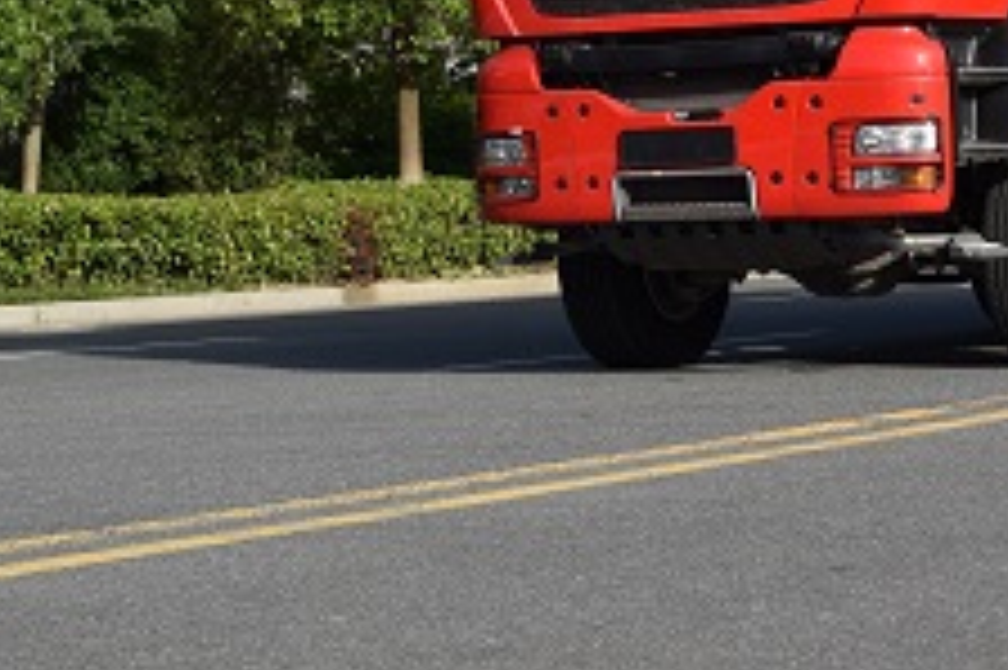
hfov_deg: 17.2
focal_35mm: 117
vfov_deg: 11.5
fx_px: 3277
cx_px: 927
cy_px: -56
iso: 200
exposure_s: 1/320
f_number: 9
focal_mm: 35
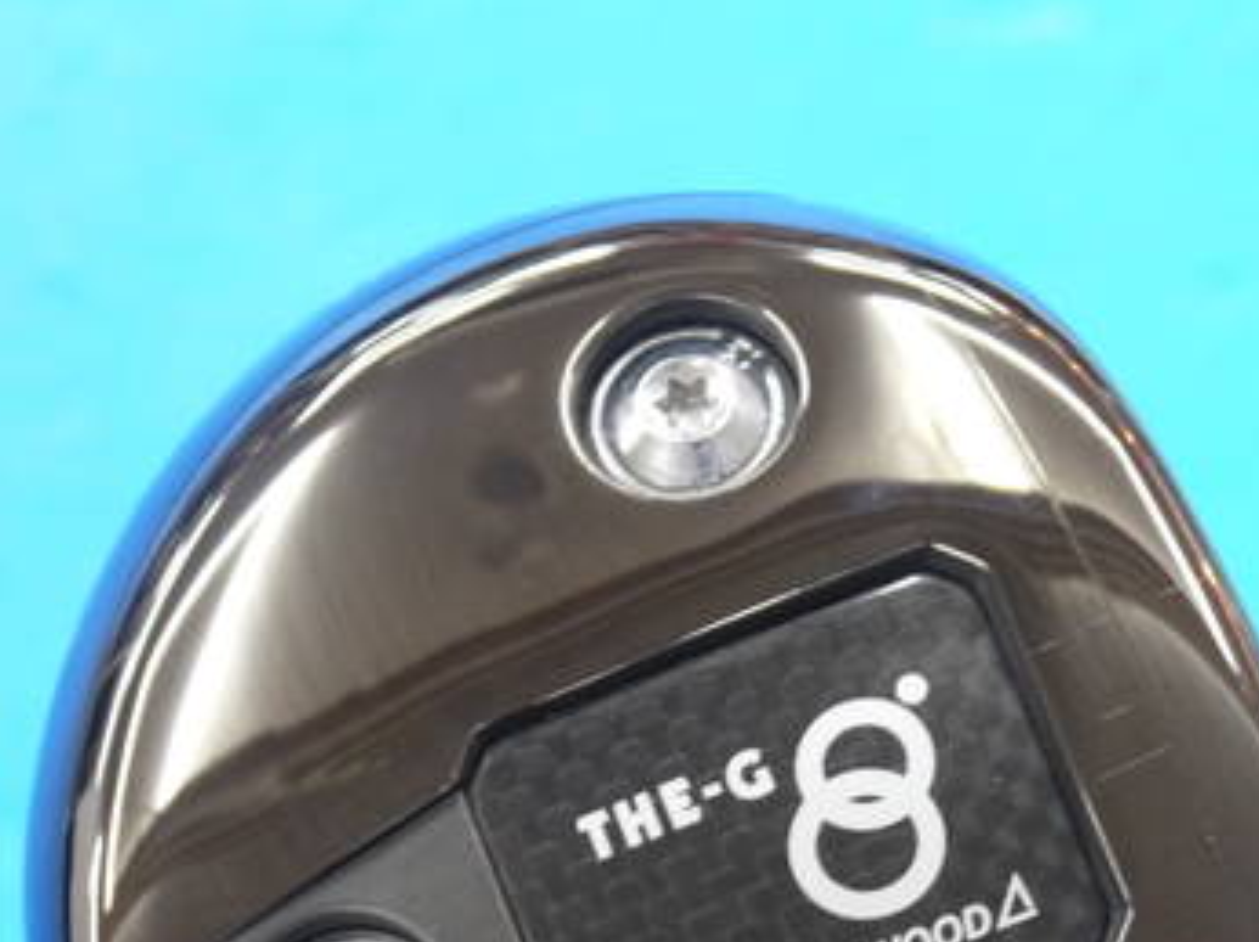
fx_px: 5668
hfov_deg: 12.7
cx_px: 814
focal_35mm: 156
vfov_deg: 9.5
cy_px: 865
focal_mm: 42
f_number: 5.6
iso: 800
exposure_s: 1/50
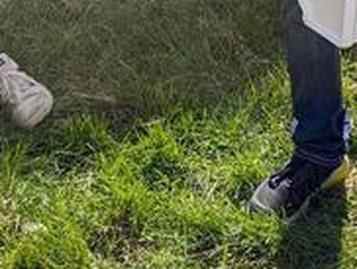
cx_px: 463
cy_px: -56
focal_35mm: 99
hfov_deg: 18.4
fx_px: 1022
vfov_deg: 14.5
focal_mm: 6.9
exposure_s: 1/696
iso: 19
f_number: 1.68
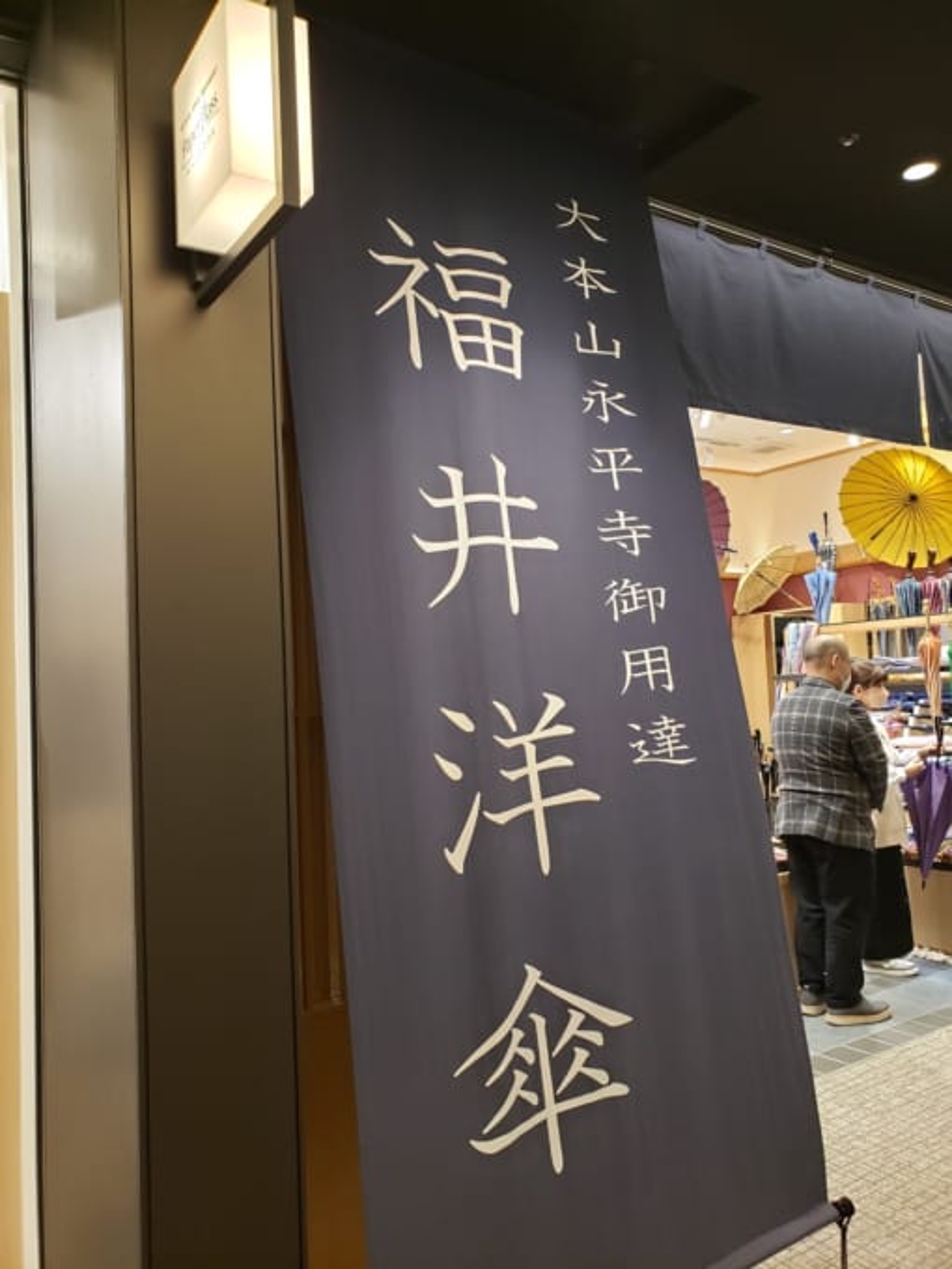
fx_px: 953
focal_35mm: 26
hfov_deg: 53.1
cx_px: 476
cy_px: 634
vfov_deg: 67.3
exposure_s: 1/100
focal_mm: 4.3
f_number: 2.4
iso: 400
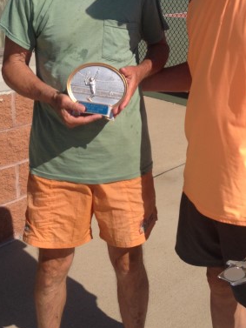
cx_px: 158
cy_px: 61
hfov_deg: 26.0
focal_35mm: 56
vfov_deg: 33.3
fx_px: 530
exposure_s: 1/2262
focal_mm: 4.12
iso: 50
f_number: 2.4
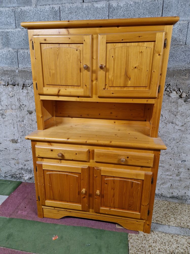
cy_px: 127
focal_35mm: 23
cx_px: 95
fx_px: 168
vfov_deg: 73.9
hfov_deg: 58.9
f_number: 1.8
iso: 640
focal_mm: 5.4
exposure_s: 1/33
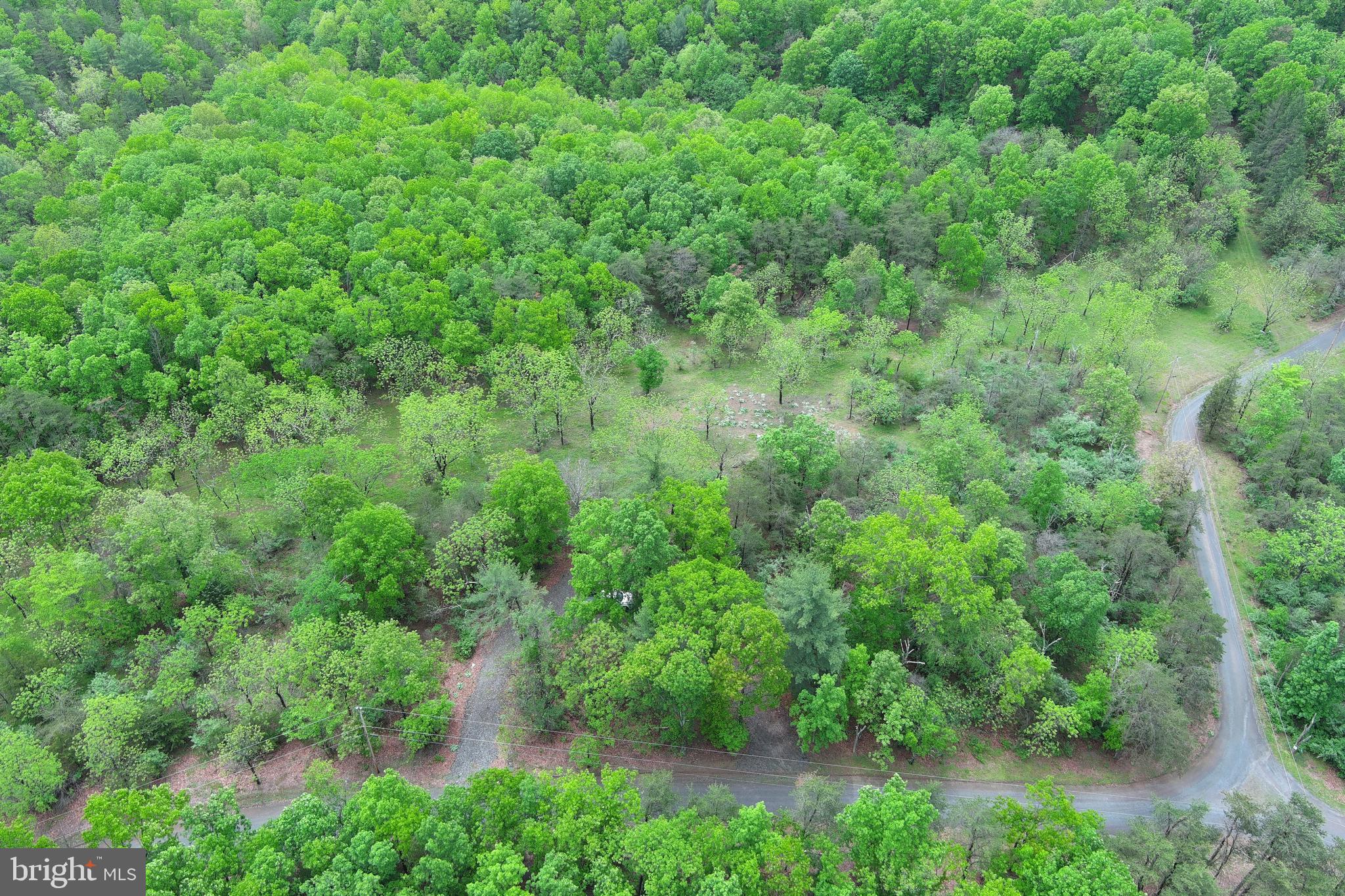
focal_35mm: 29
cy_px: 448
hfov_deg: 63.7
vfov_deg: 45.0
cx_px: 672
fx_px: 1083
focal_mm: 10.57
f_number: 2.8
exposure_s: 1/250
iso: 100
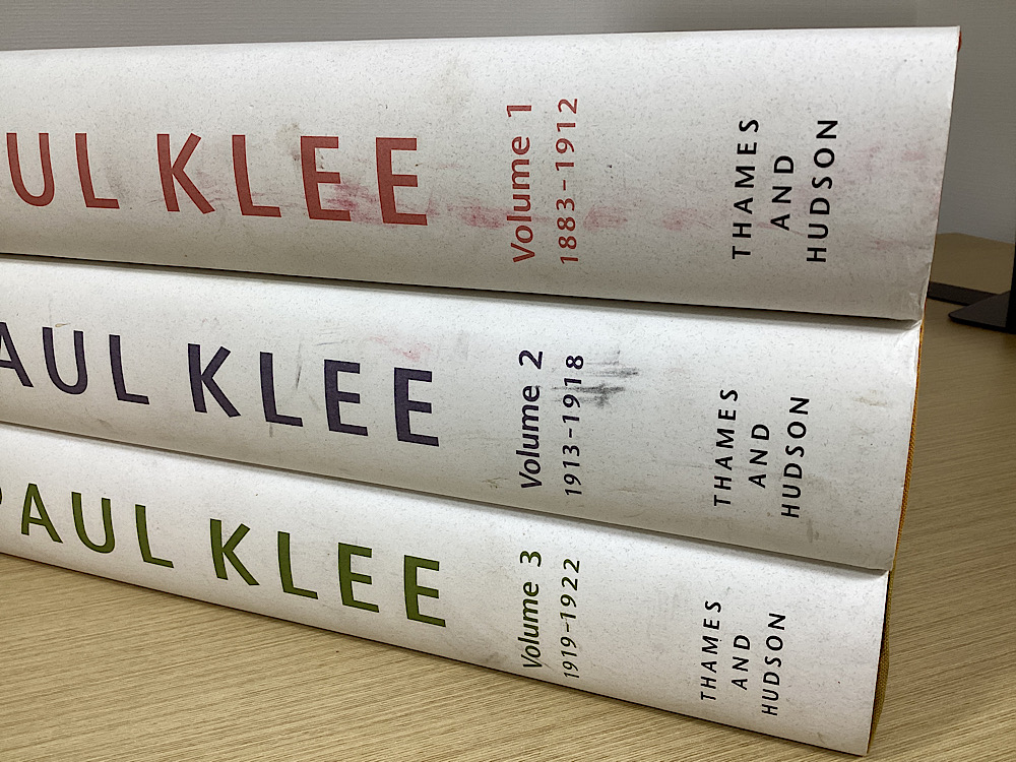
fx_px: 910
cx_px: 508
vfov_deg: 45.4
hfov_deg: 58.4
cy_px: 381
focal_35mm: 31
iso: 64
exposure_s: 1/50
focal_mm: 3.3
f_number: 2.4
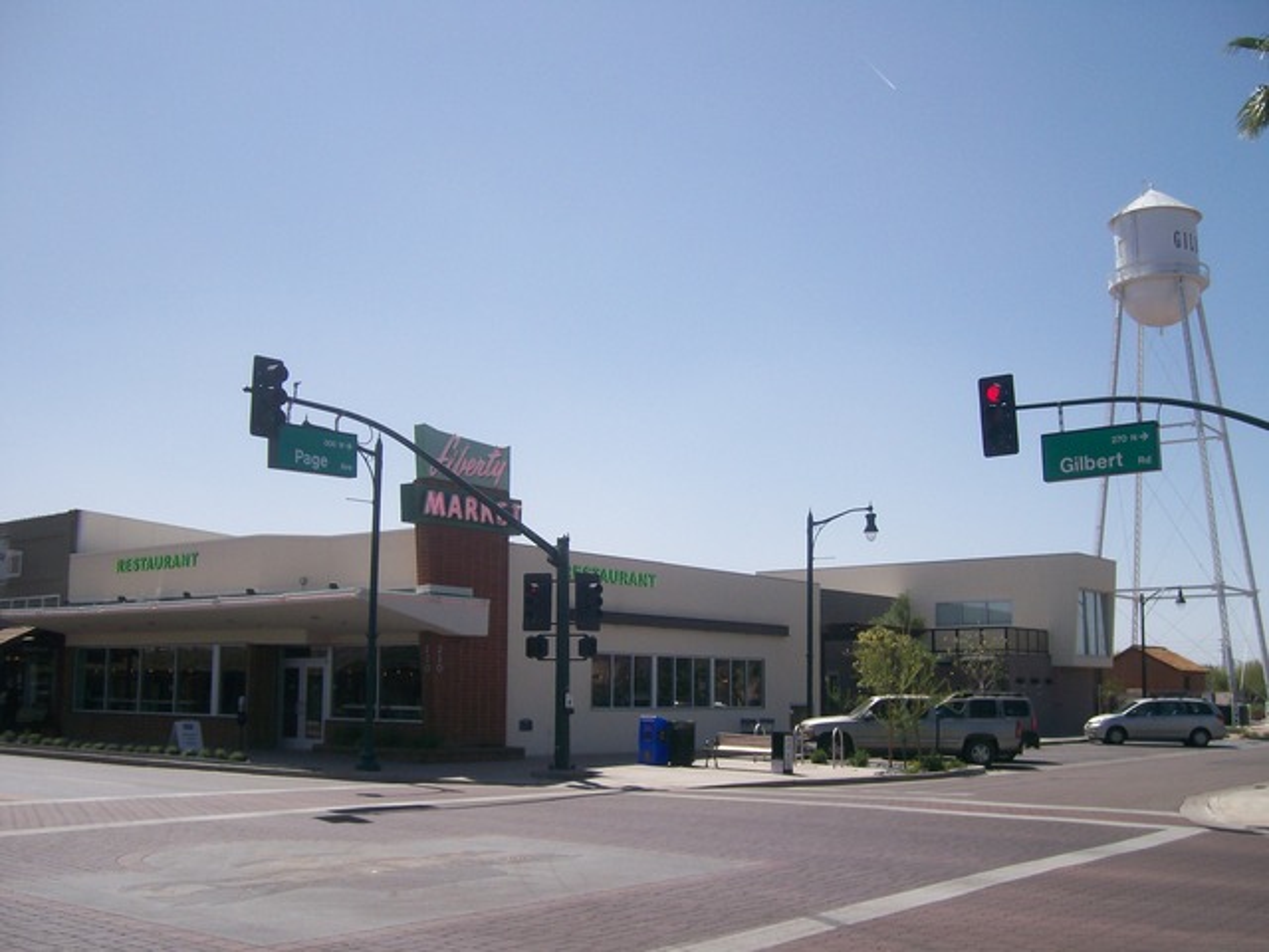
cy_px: 476
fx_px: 1283
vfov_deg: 40.7
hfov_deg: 52.6
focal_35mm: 35
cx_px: 634
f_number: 7.2
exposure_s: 1/307
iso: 80
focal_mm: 5.8
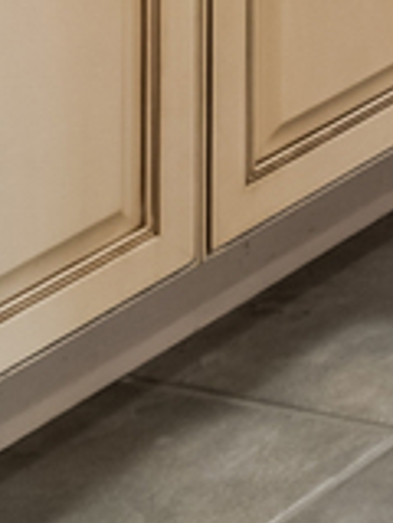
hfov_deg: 6.5
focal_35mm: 175
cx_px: 1657
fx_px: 2649
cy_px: -1124
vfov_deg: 8.9
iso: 200
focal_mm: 12
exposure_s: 1/5
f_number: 8
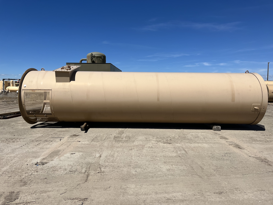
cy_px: 102
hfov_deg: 67.3
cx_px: 136
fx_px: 205
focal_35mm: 26
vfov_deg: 53.1
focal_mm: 5.1
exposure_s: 1/7353
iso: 50
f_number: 1.6
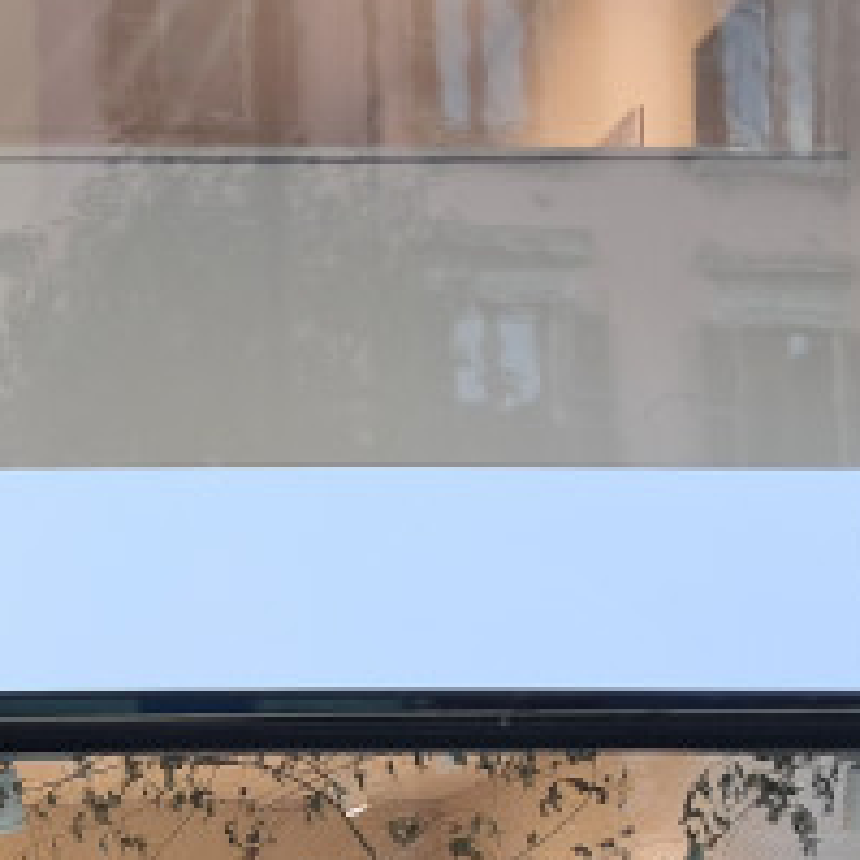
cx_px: -428
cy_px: 1067
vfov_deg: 17.2
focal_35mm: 96
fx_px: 2698
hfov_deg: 16.5
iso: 50
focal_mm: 4
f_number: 1.8
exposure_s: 1/50
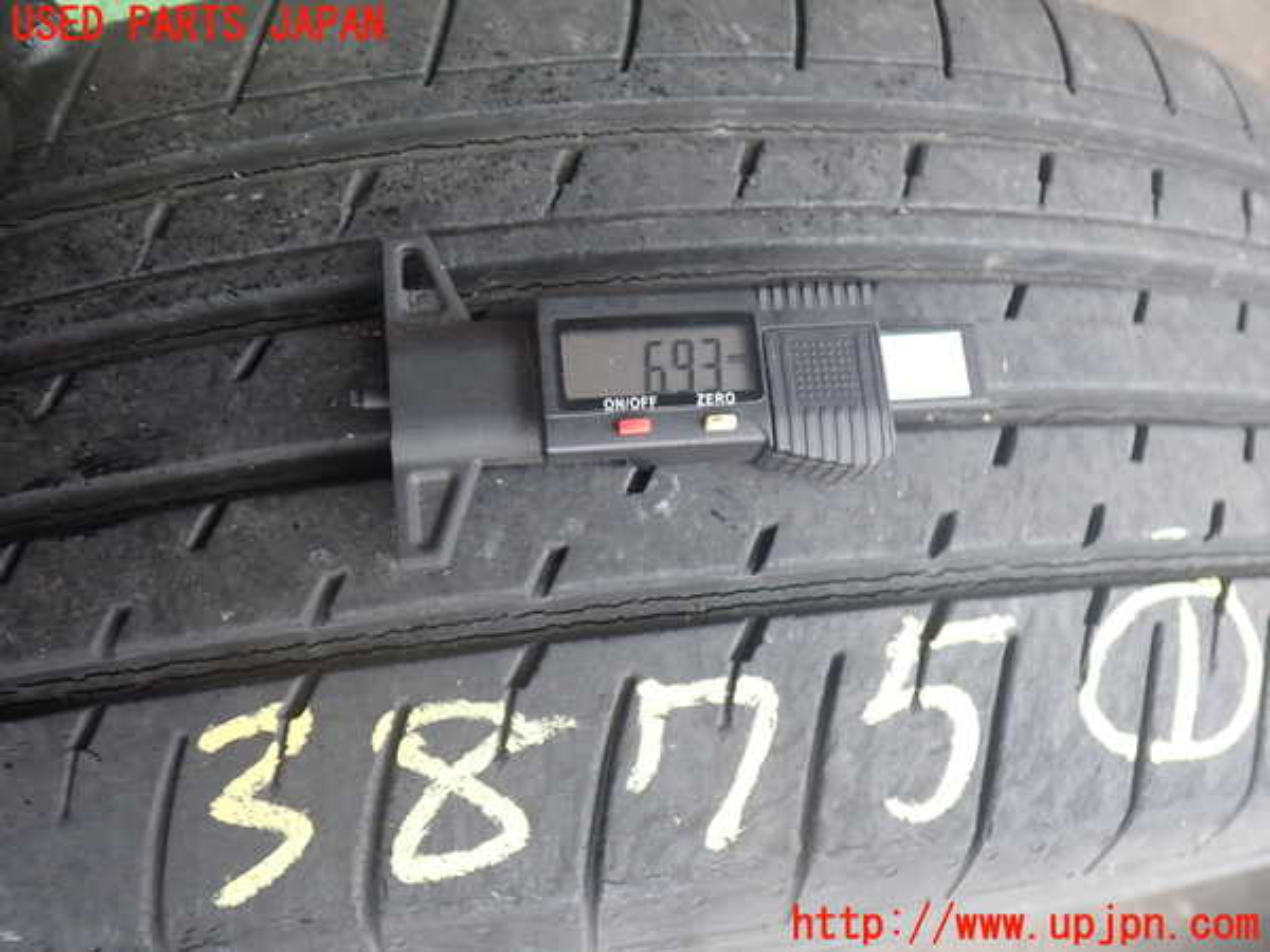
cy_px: 476
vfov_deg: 46.8
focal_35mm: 30
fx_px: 1101
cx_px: 635
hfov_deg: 60.0
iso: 200
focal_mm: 5.4
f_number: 2.3
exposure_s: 1/80
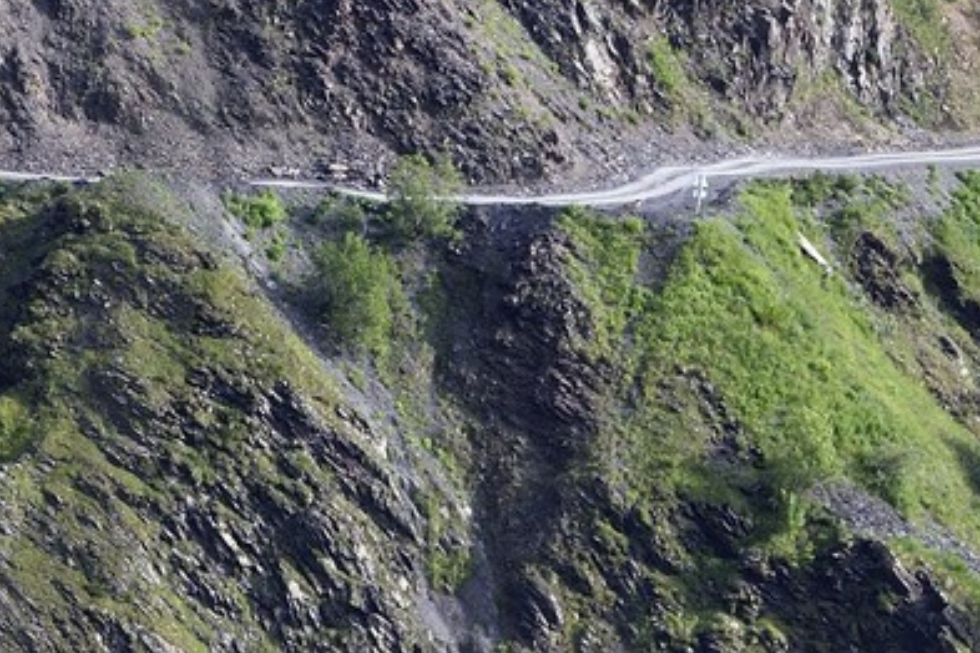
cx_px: -815
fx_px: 13283
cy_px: 105
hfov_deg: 4.2
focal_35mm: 488
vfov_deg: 2.8
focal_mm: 120
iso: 800
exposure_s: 1/1000
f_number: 9
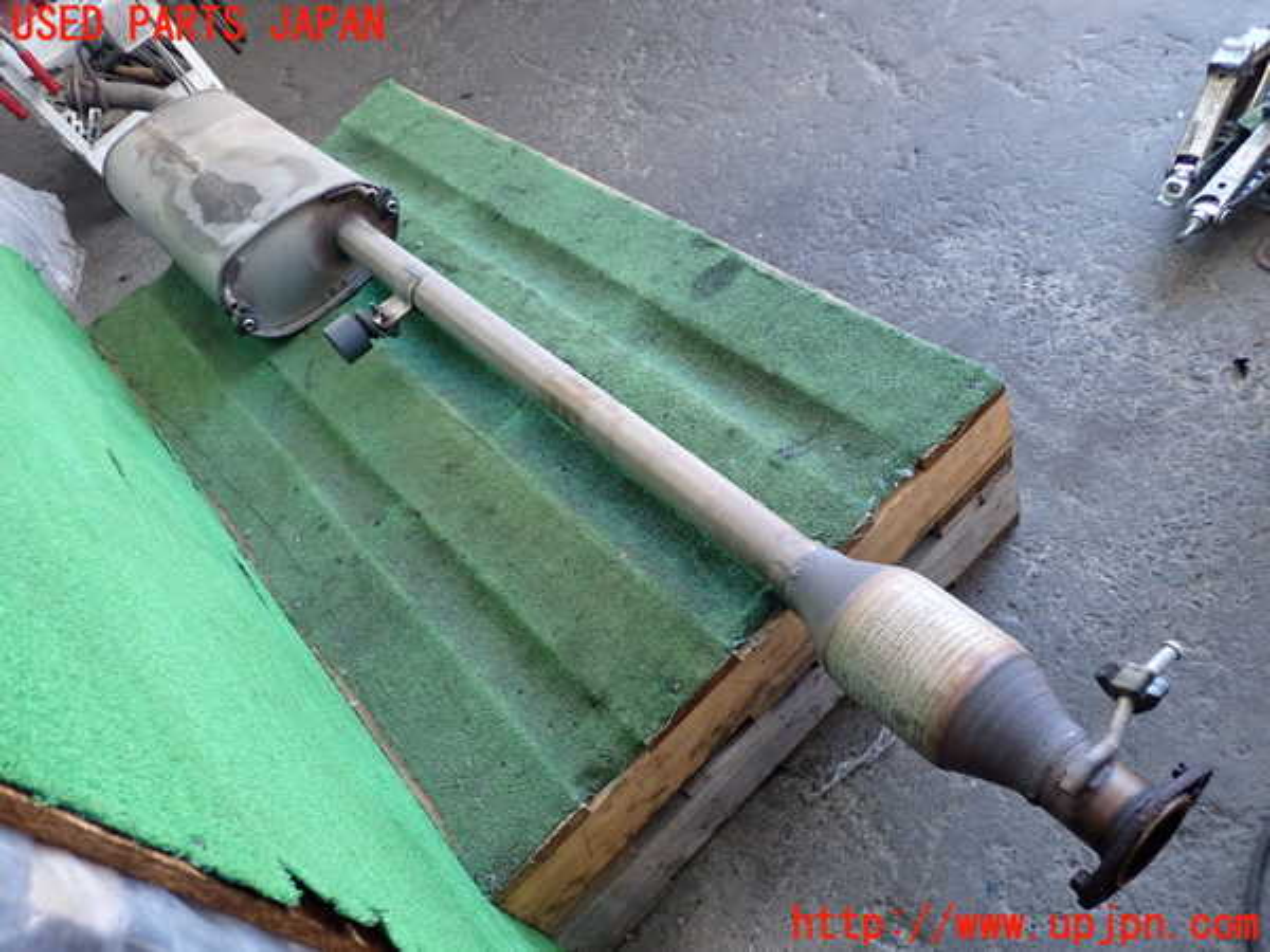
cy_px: 476
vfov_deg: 49.7
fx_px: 1027
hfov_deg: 63.4
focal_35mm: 28
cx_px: 635
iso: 400
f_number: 2.2
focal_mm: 5.05
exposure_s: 1/125
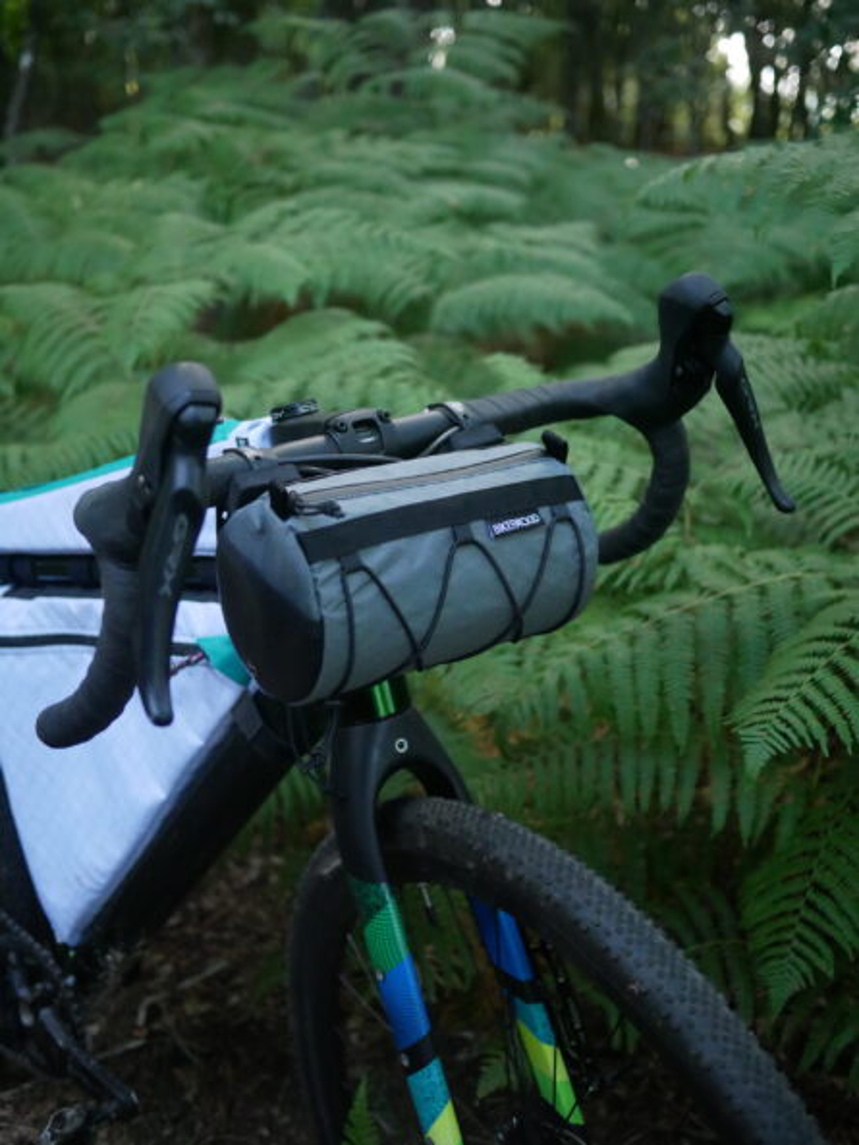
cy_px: 572
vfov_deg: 46.8
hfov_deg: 36.0
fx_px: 1323
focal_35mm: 40
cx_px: 430
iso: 3200
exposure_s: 1/1600
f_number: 1.7
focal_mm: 20
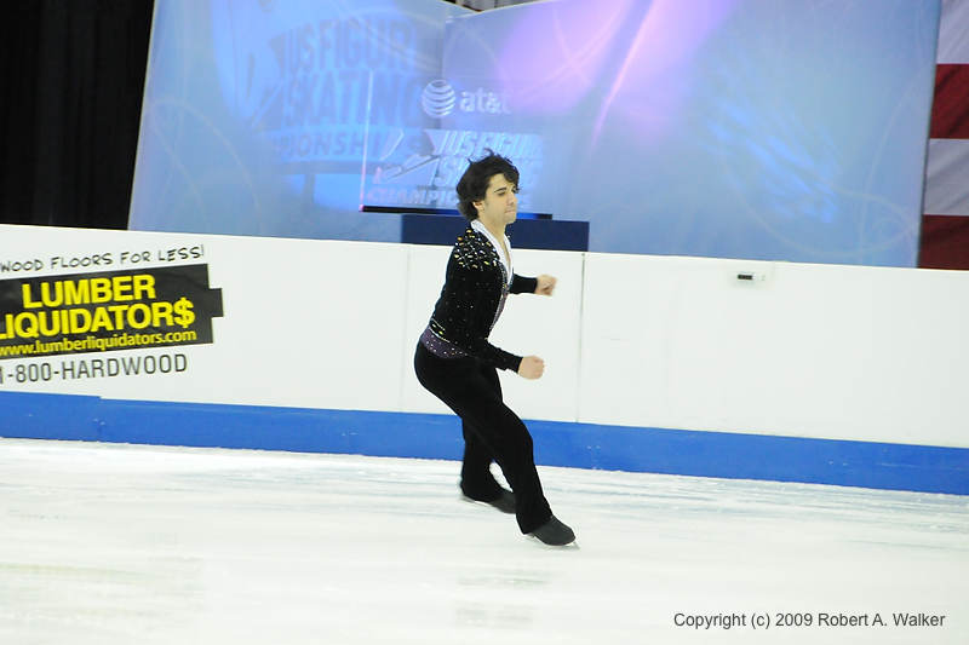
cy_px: 322
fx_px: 6862
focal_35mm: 255
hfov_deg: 8.1
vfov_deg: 5.4
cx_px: 484
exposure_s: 1/500
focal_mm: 170
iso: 3200
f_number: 5.6
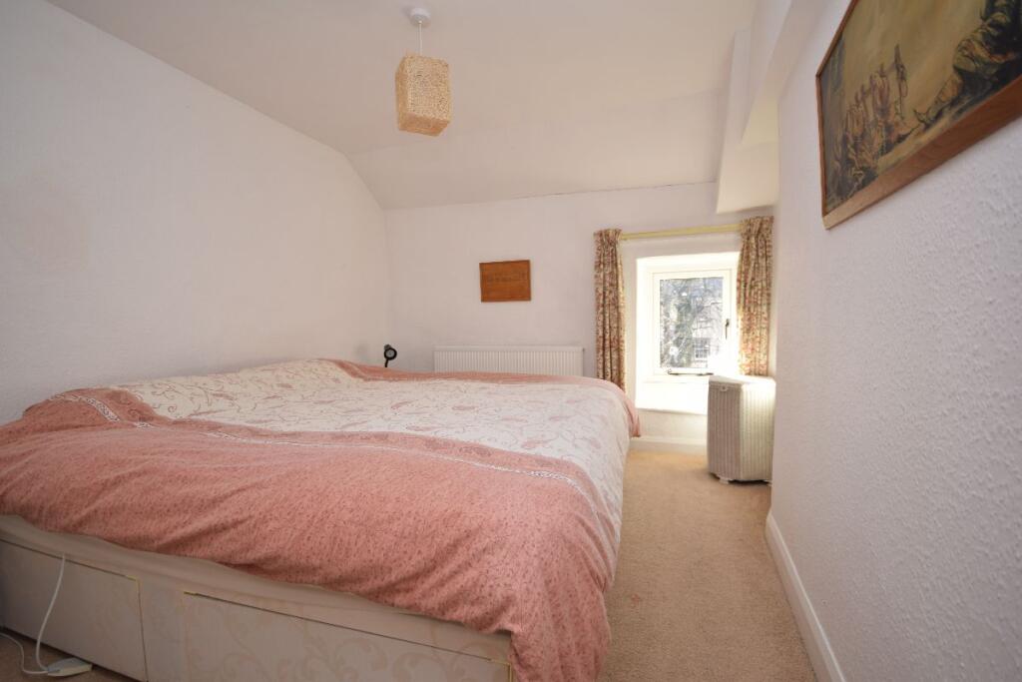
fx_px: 426
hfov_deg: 100.4
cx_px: 511
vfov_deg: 77.3
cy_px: 341
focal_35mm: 15
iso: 100
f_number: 4.5
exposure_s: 1/80
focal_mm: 10
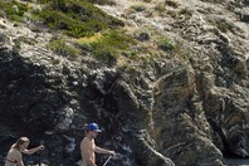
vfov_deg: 3.2
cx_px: 167
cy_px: 108
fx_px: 2932
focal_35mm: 424
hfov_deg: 4.9
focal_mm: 200
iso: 200
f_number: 6.3
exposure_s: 1/500
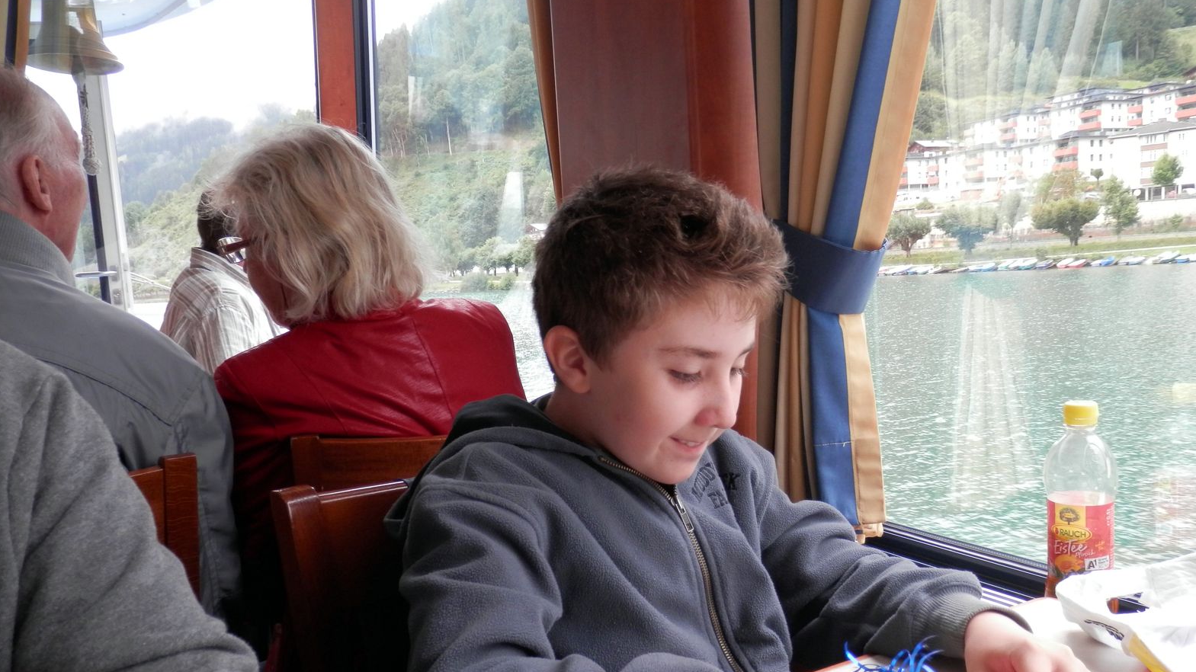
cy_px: 399
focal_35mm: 30
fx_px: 951
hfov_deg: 64.3
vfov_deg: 38.8
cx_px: 604
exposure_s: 1/50
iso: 100
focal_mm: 5
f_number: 3.2
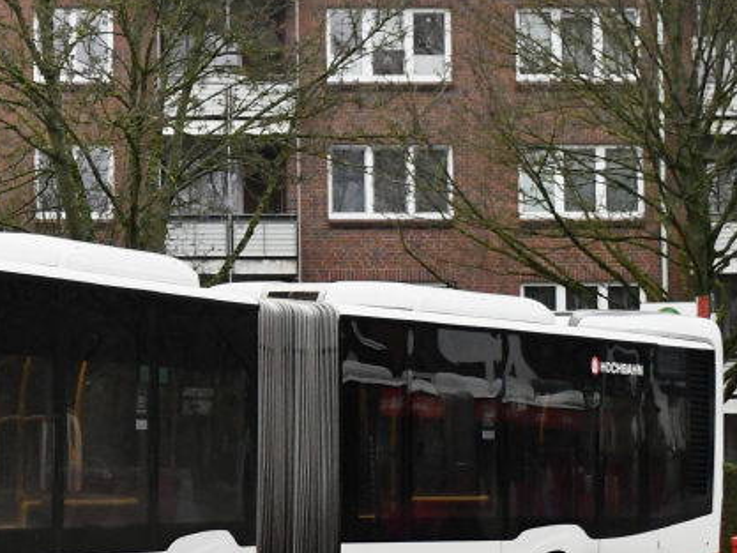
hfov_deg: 14.1
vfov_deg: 11.0
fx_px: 2875
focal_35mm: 135
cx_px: -201
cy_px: 264
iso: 2200
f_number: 4
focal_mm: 30
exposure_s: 1/500
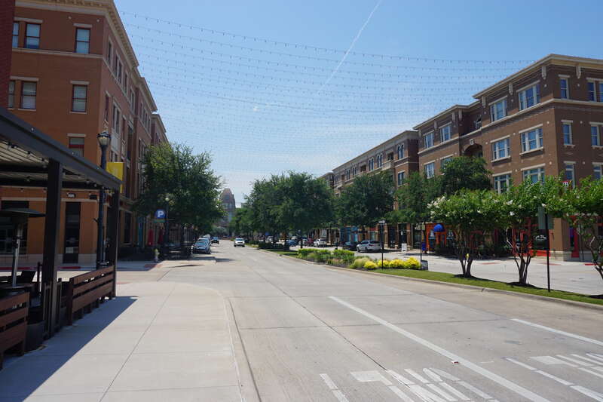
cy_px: 201
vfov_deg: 53.1
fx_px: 402
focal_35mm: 24
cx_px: 302
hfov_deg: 73.8
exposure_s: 1/160
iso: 100
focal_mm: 16
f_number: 11
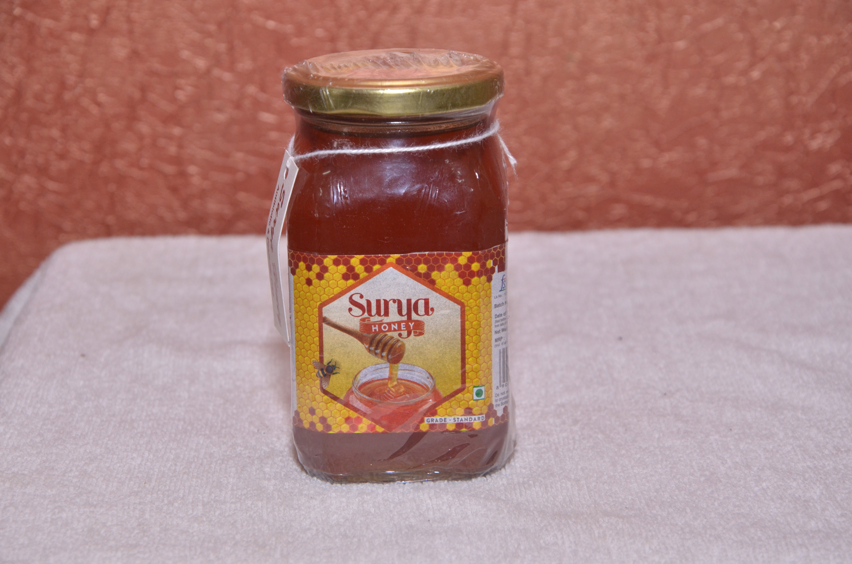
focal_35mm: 128
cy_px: 282
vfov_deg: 10.7
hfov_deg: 16.1
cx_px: 426
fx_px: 3011
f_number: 7.1
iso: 800
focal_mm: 85
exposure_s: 1/125
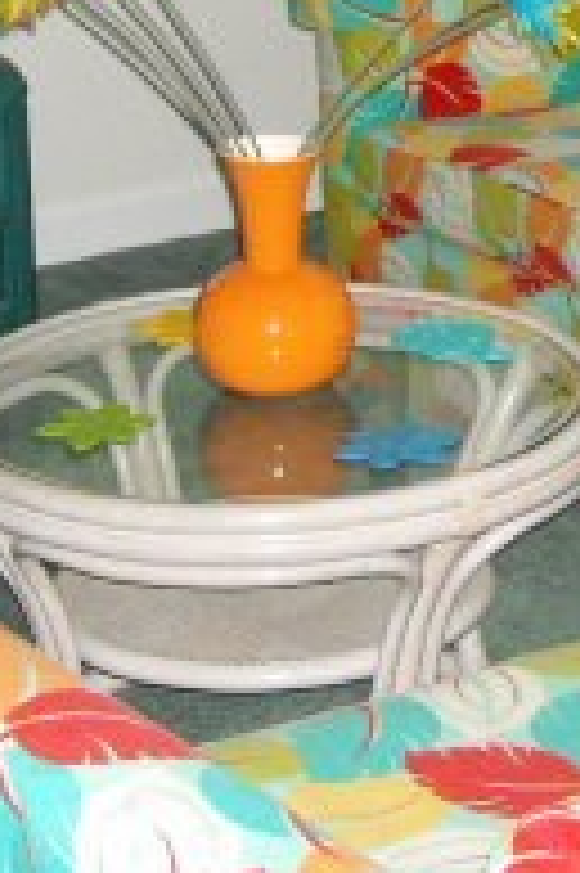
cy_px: -130
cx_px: 764
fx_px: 2905
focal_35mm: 120
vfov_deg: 16.5
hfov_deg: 11.1
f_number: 2.8
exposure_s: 1/60
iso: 400
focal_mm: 5.7
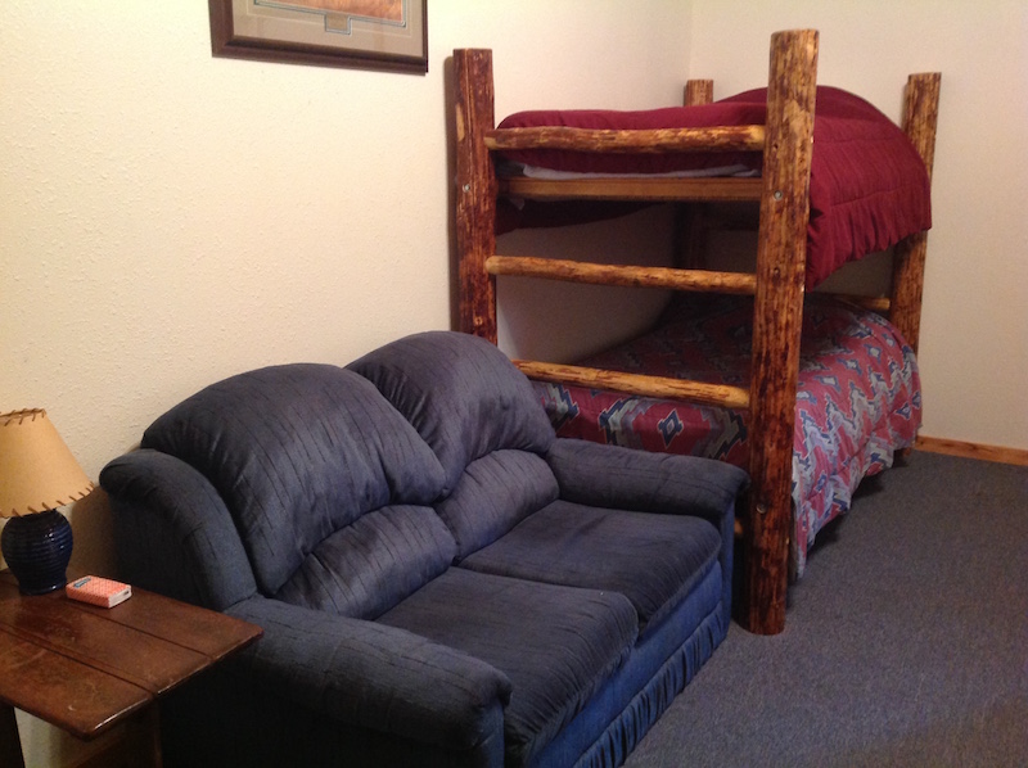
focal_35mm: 35
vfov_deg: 40.6
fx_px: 1038
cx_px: 514
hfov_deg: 52.7
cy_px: 384
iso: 250
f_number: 2.4
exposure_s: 1/15
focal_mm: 4.28
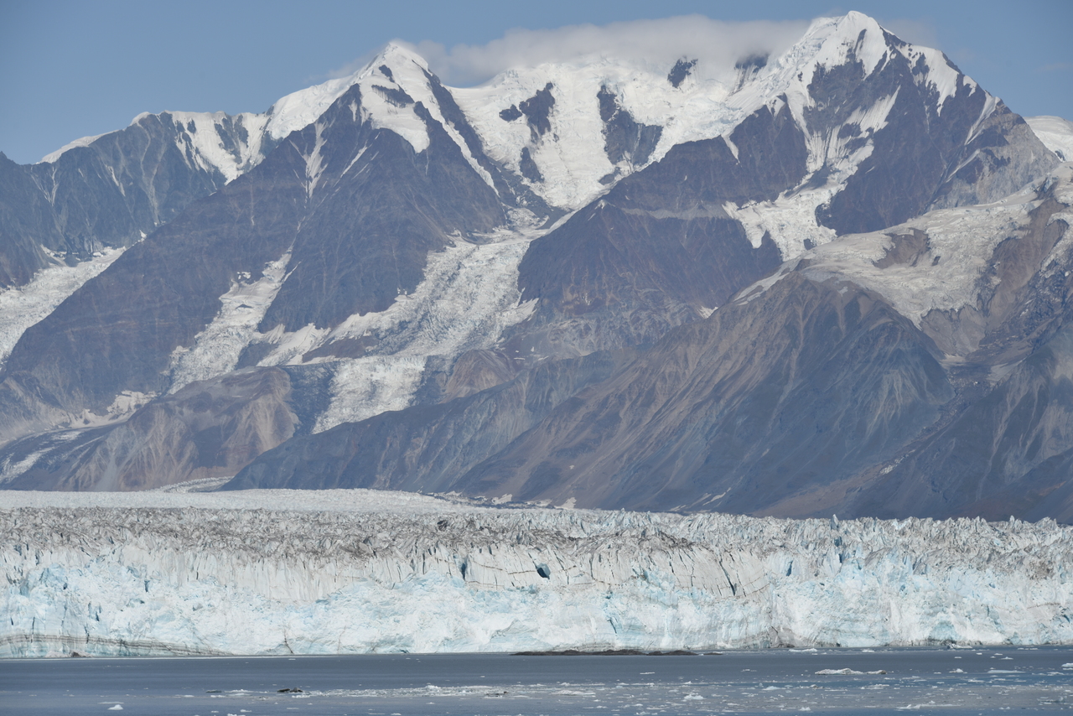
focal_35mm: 150
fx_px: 4472
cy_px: 358
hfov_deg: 13.7
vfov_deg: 9.2
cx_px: 536
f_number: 11
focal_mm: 150
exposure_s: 1/500
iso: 100
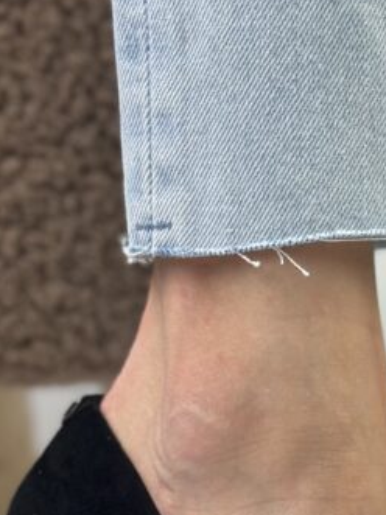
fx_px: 1726
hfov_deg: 12.6
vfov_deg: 16.7
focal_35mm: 116
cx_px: 412
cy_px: 476
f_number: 1.78
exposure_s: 1/1050
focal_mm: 6.86
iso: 80
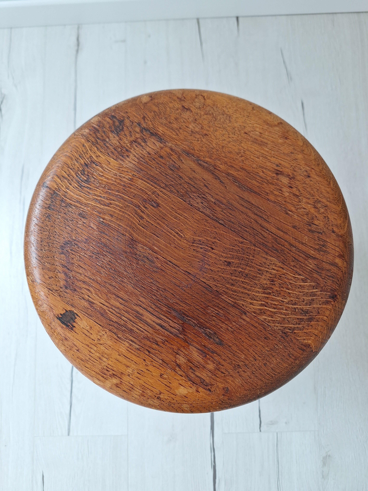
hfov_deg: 58.9
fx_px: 326
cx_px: 184
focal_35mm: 23
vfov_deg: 73.9
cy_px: 246
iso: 80
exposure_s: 1/120
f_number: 1.8
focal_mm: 5.54
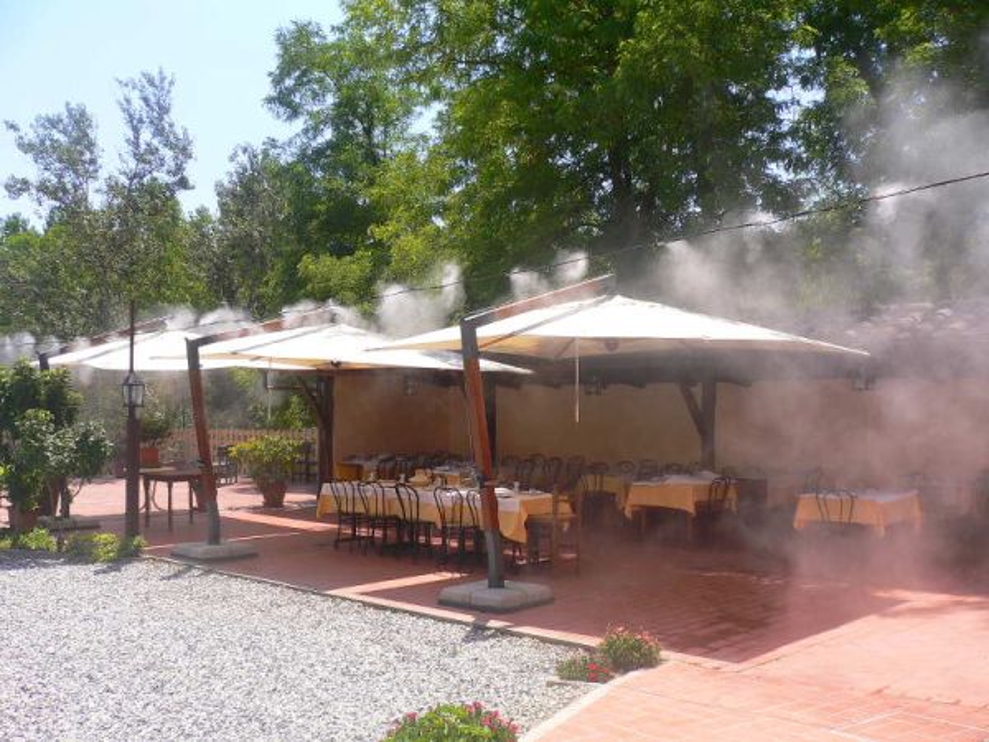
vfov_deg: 40.7
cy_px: 371
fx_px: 1000
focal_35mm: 35
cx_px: 494
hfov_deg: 52.6
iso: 80
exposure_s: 1/250
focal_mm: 5.8
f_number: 5.6
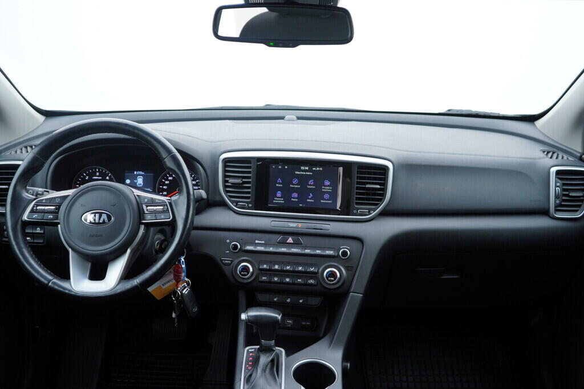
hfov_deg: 53.1
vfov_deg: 36.9
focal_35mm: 36
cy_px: 194
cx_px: 292
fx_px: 584
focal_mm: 24
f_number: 2.8
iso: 125
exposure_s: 1/40
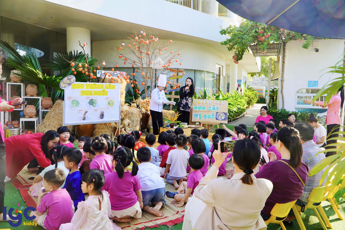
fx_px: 259
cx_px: 172
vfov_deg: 47.9
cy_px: 115
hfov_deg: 67.4
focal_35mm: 27
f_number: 5.6
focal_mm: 18
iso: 100
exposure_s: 1/80
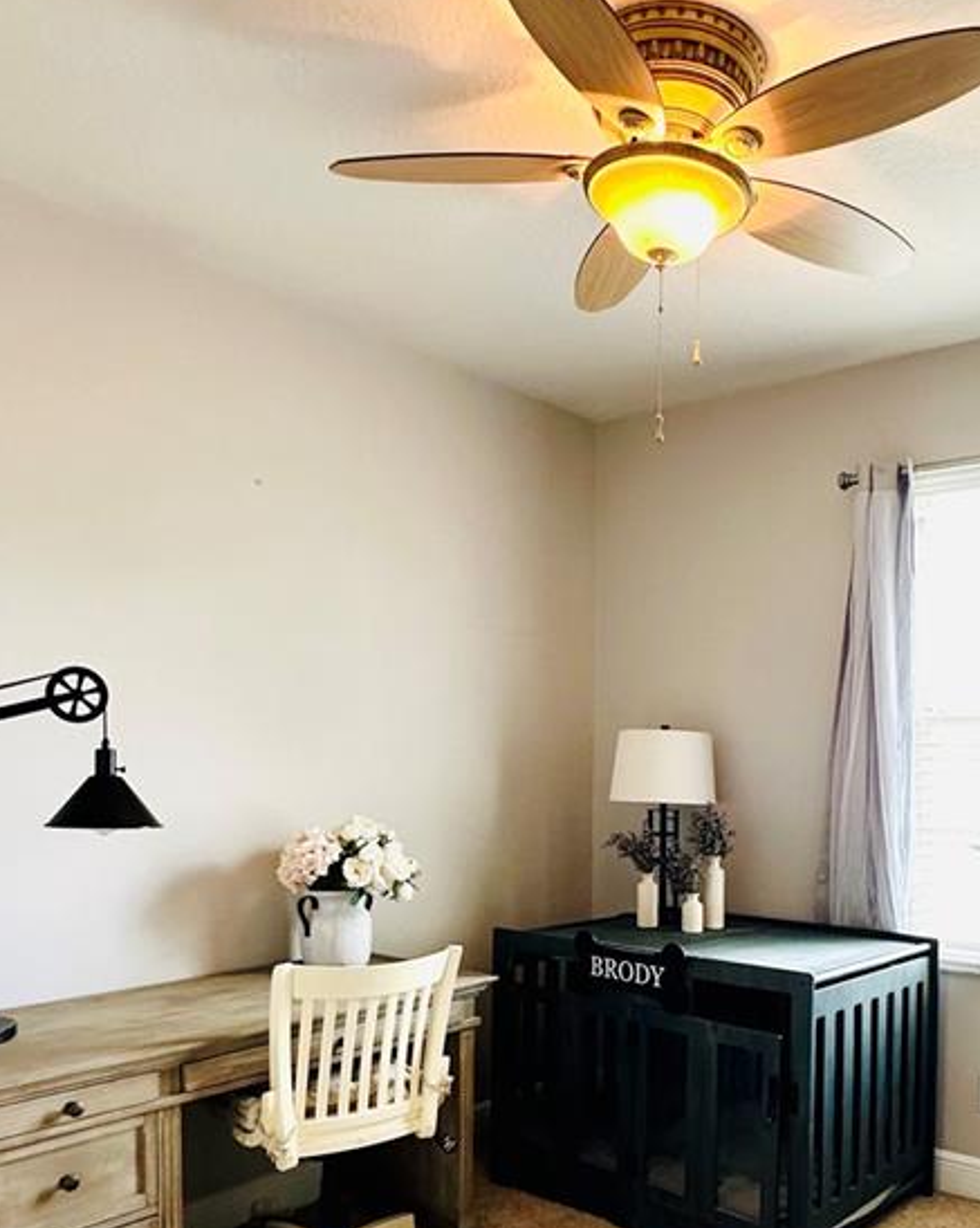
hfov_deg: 47.9
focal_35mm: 30
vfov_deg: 57.6
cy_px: 813
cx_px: 632
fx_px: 1089
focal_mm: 2.22
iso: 250
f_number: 2.2
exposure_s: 1/120
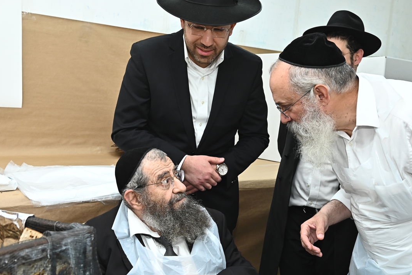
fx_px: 526
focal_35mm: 46
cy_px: 171
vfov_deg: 29.1
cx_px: 236
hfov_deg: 42.6
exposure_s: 1/200
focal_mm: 35
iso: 1600
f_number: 7.1
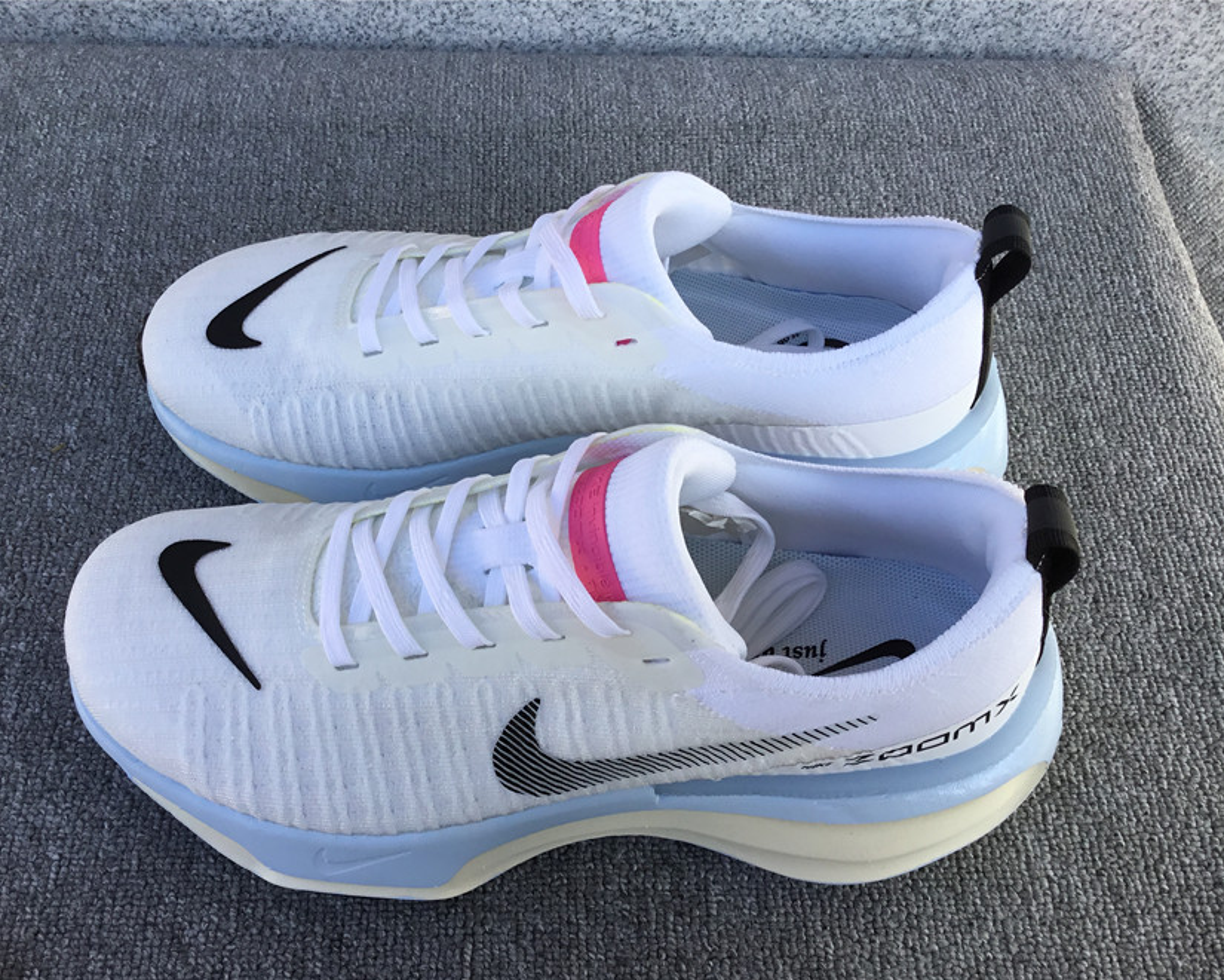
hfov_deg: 54.2
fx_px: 1195
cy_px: 500
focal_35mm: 33
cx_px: 561
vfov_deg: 44.5
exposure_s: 1/420
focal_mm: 3.3
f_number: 2.4
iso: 25
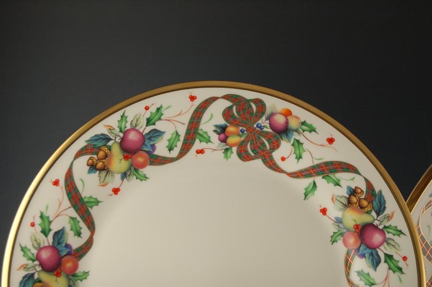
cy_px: 144
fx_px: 989
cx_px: 216
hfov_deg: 24.6
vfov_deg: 16.5
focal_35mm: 82
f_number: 5.6
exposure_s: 1/60
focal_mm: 55
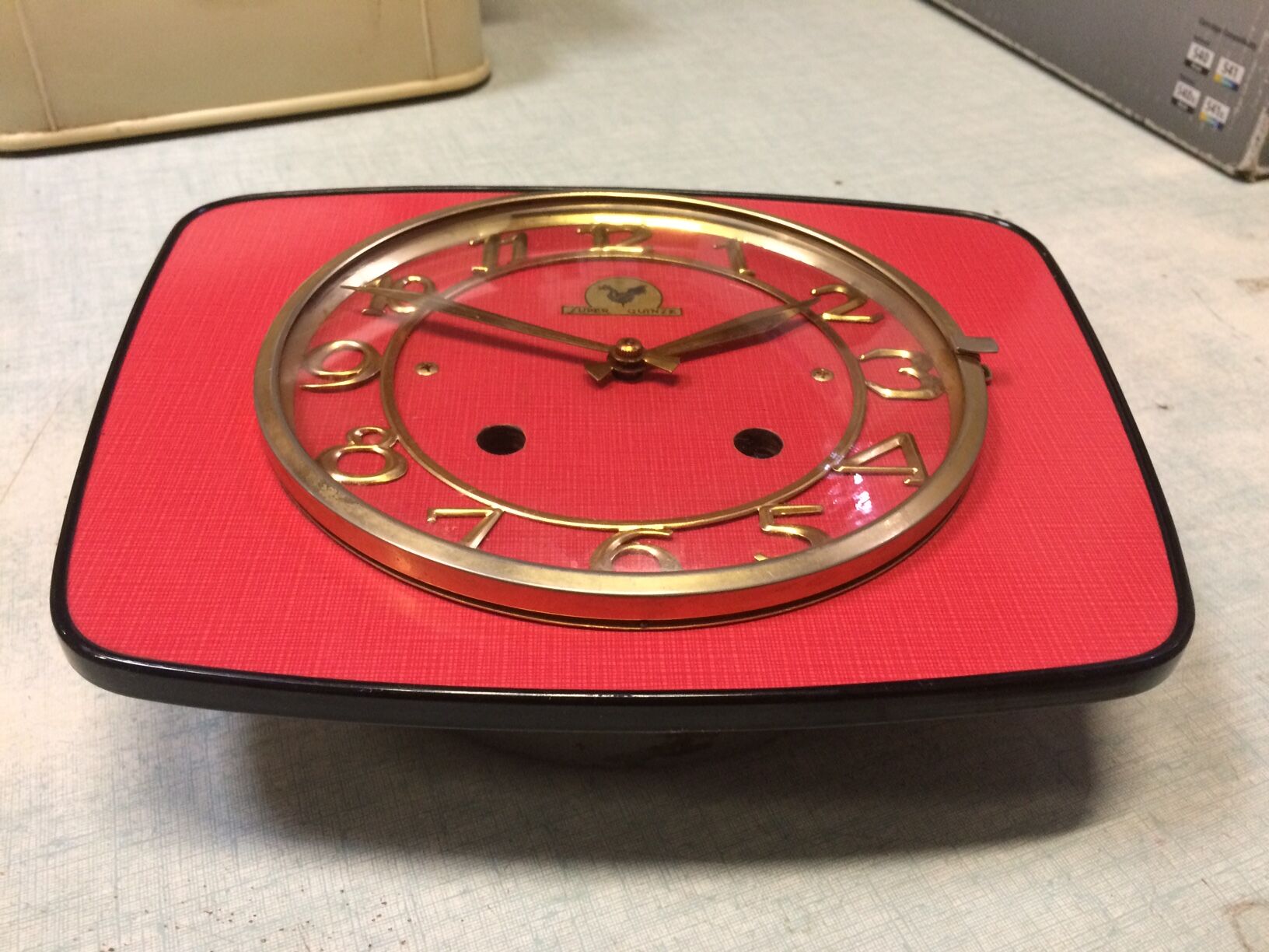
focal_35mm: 29
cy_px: 476
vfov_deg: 48.2
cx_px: 634
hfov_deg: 61.7
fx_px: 1063
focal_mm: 4.15
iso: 320
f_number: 2.2
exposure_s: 1/33
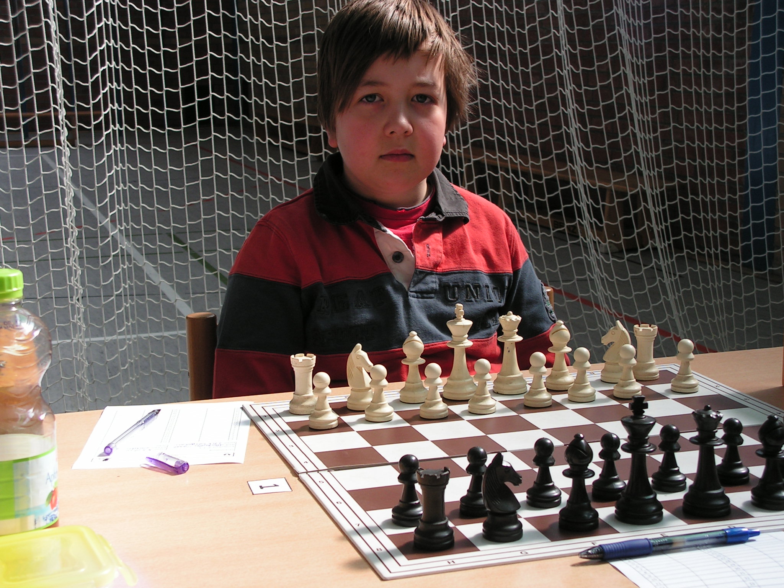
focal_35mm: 59
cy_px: 294
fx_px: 1336
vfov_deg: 24.8
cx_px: 392
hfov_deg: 32.7
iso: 64
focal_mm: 9.9
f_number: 3.3
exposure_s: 1/160
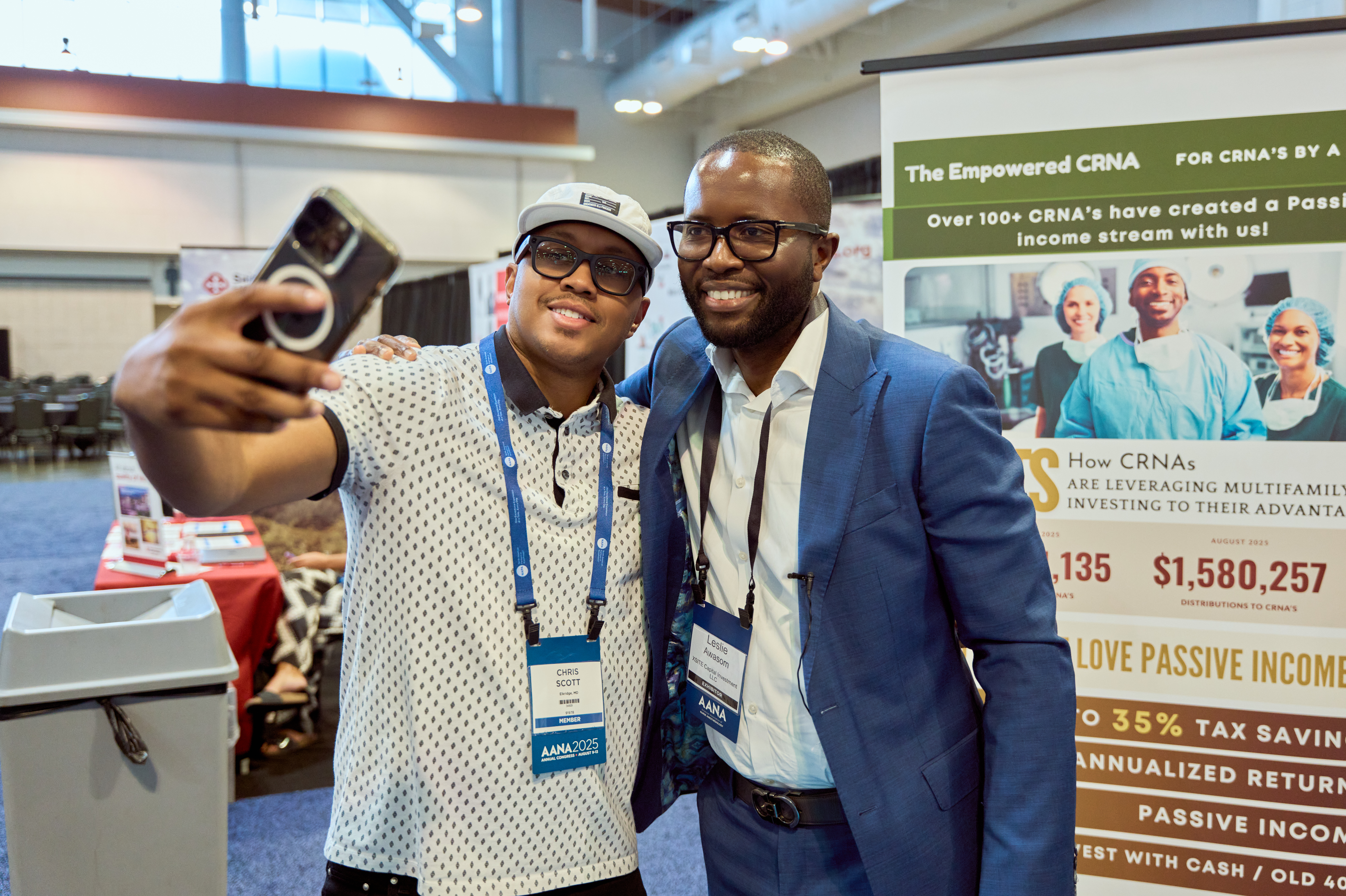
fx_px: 1196
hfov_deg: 58.7
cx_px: 673
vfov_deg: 41.1
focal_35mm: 32
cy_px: 448
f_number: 2.8
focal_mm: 32
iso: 3200
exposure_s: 1/250
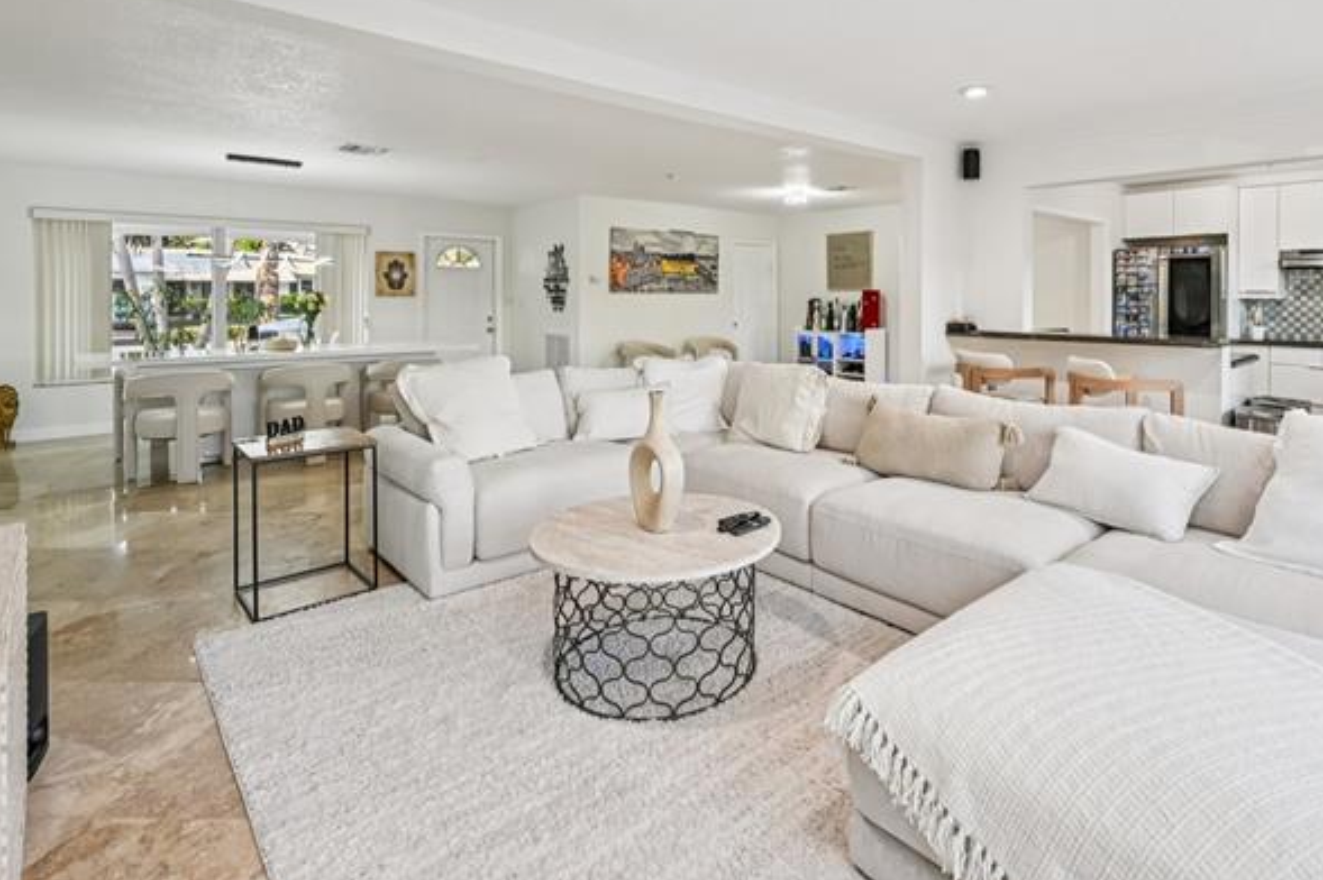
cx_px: 770
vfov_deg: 63.3
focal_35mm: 19
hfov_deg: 86.2
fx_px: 698
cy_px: 312
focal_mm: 14
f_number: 8
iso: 800
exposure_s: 1/40
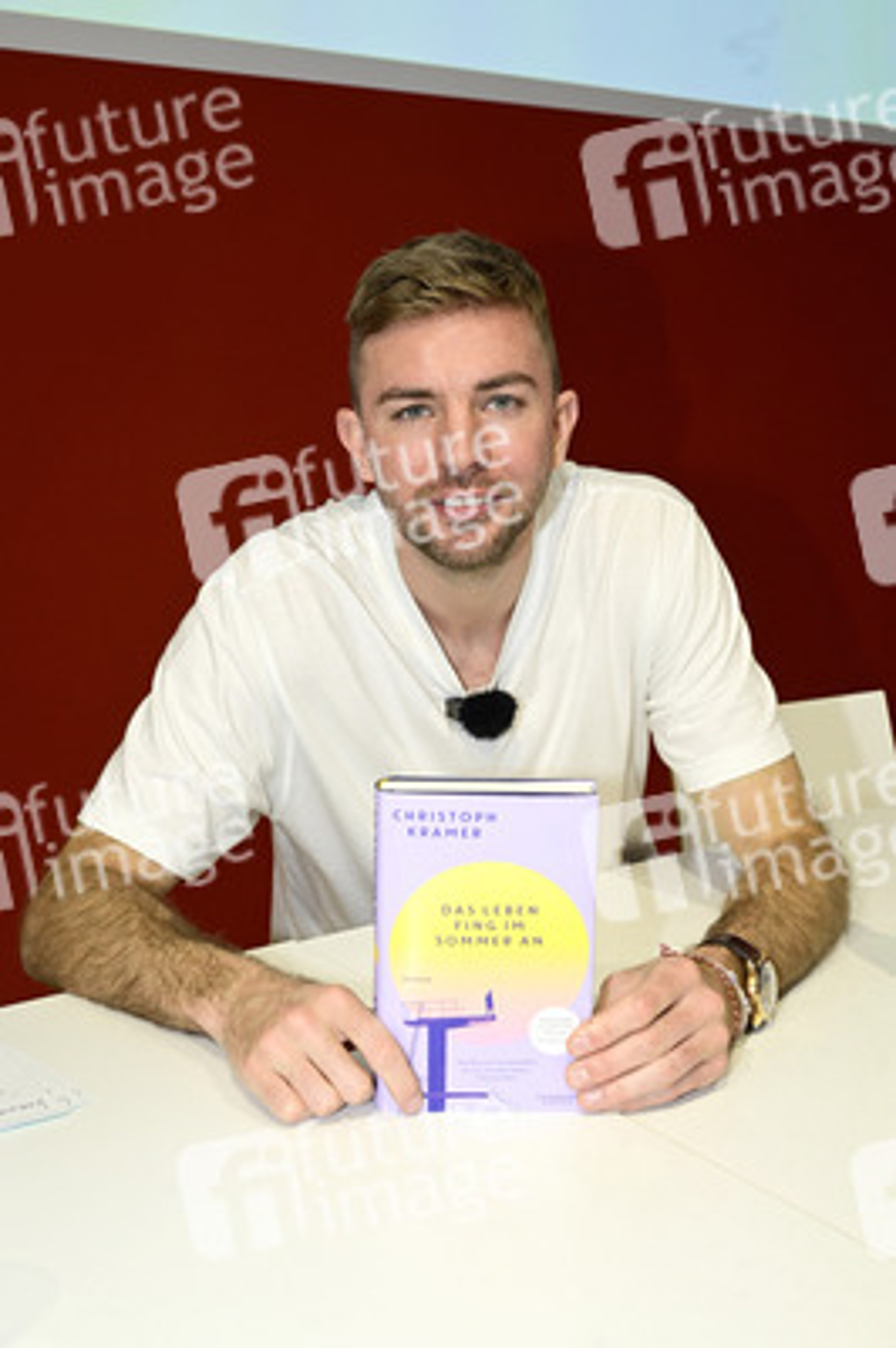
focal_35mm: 40
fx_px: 1496
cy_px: 674
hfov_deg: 33.3
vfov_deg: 48.5
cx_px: 448
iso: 1600
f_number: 8
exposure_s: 1/200
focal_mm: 40
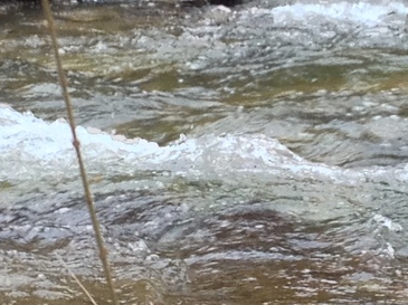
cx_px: 349
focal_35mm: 240
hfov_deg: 8.2
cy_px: 37
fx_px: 2826
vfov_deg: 6.2
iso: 64
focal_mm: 4.28
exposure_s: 1/120
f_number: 2.4
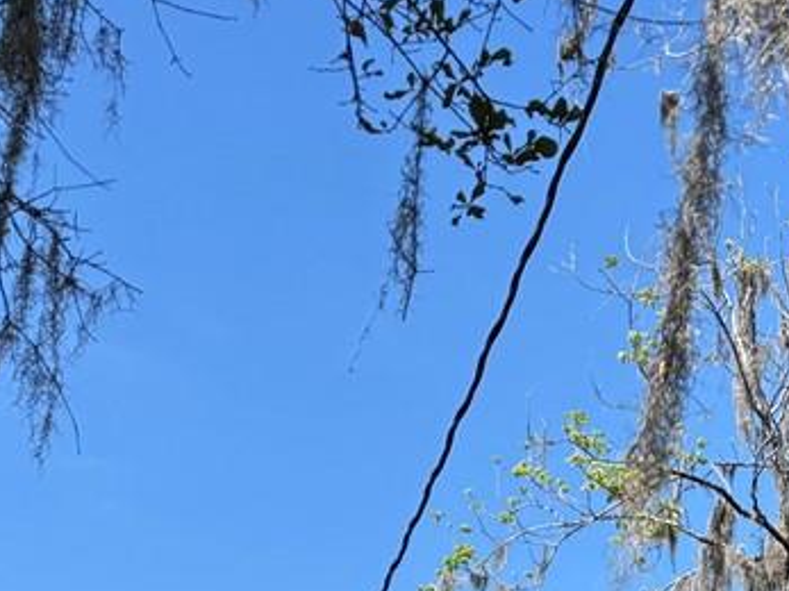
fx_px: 2734
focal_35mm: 120
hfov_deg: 16.2
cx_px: 707
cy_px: 1273
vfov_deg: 11.0
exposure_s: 1/1912
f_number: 1.6
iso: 50
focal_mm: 5.96
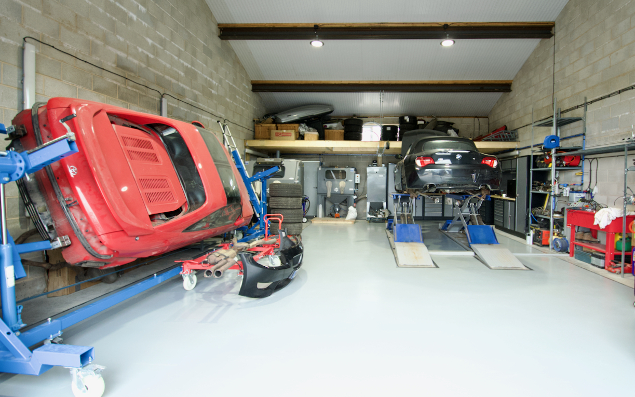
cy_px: 214
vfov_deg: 71.2
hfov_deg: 97.8
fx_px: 277
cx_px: 321
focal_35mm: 16
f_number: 5
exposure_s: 1/160
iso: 1250
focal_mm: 10
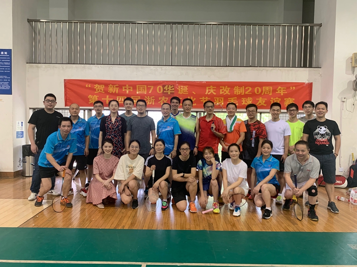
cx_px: 178
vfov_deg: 53.1
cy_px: 134
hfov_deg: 67.3
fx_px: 268
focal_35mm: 26
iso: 160
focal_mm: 4.25
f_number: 1.8
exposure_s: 1/50
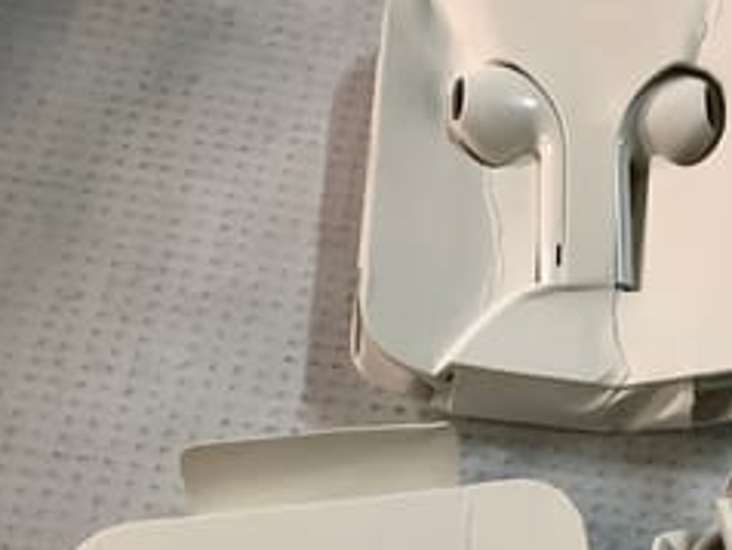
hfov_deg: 28.6
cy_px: 524
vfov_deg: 22.0
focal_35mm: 65
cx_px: 658
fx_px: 1376
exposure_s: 1/50
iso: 100
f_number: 2.4
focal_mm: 3.3
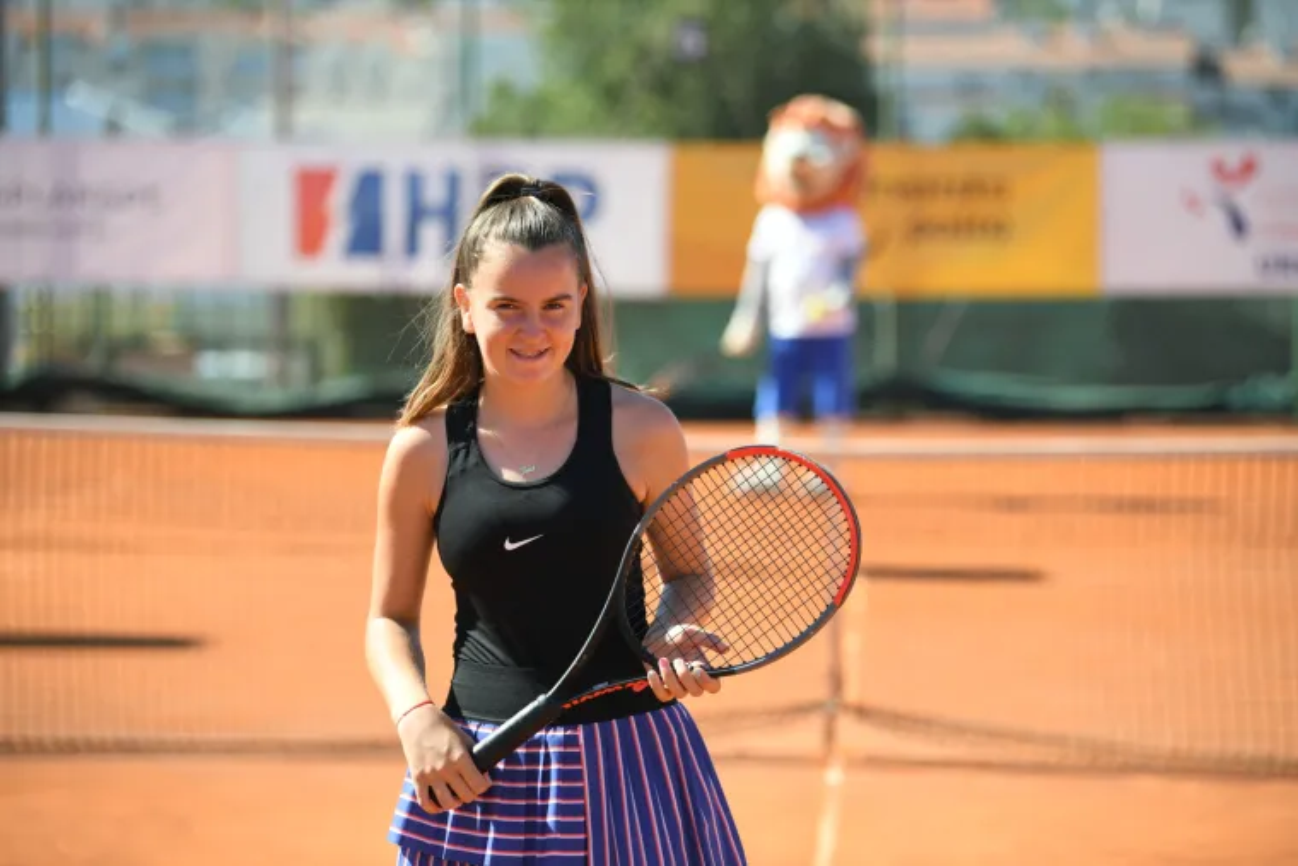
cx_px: 649
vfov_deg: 11.2
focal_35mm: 122
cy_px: 433
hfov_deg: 16.8
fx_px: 4399
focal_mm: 122
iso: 200
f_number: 2.8
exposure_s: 1/1250
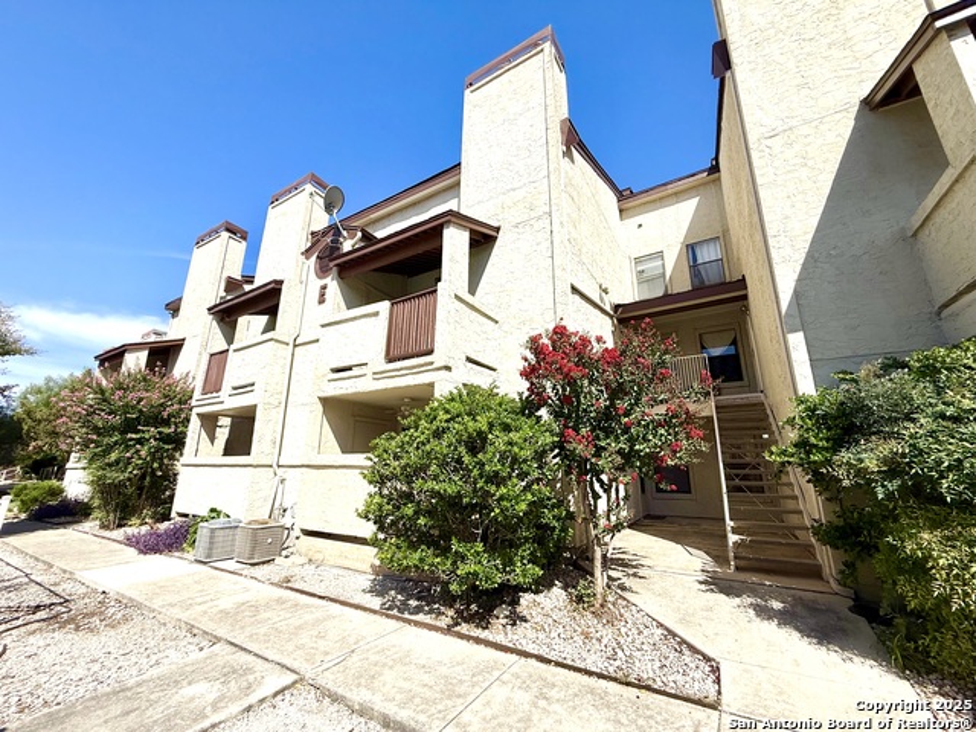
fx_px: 395
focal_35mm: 14
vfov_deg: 85.7
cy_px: 366
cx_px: 488
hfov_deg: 102.1
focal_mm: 2.22
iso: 50
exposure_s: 1/3289
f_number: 2.2
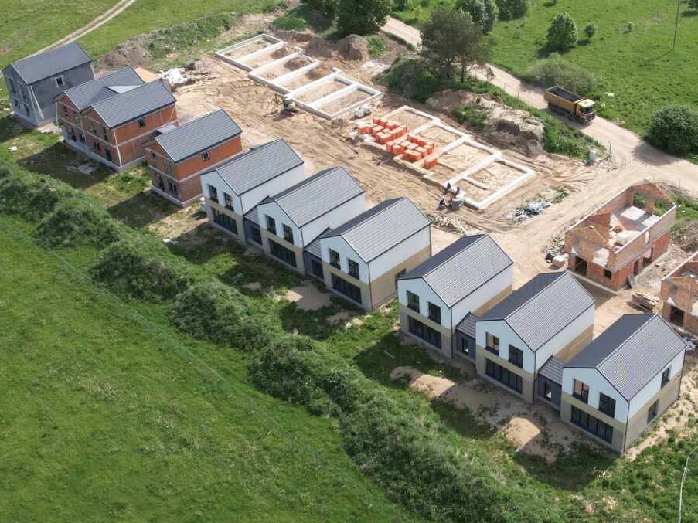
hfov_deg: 71.3
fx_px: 484
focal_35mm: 24
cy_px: 263
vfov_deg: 56.8
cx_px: 390
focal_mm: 8.38
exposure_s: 1/1000
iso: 100
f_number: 2.8
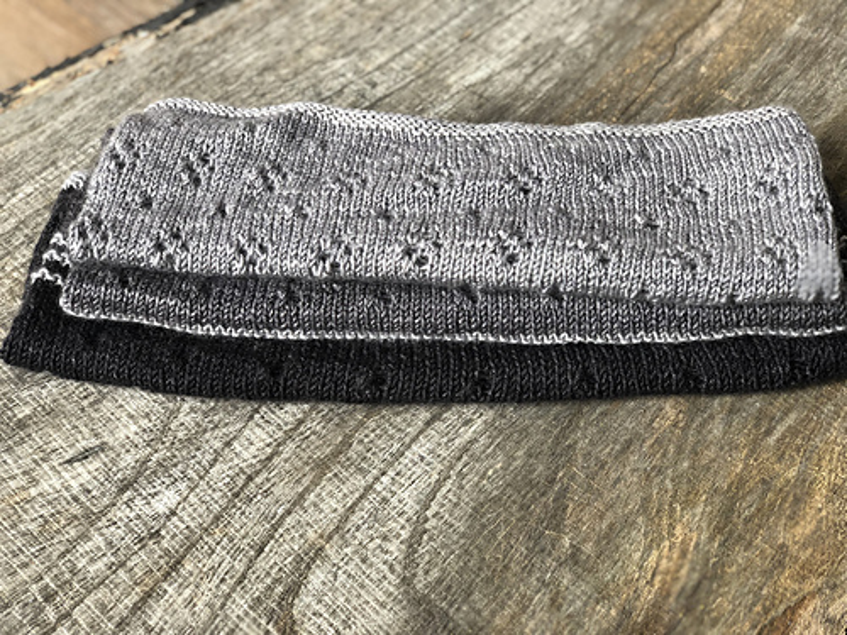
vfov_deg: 28.0
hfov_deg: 36.8
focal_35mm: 52
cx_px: 424
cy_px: 318
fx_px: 1272
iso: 40
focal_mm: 6
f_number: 2.4
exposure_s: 1/60
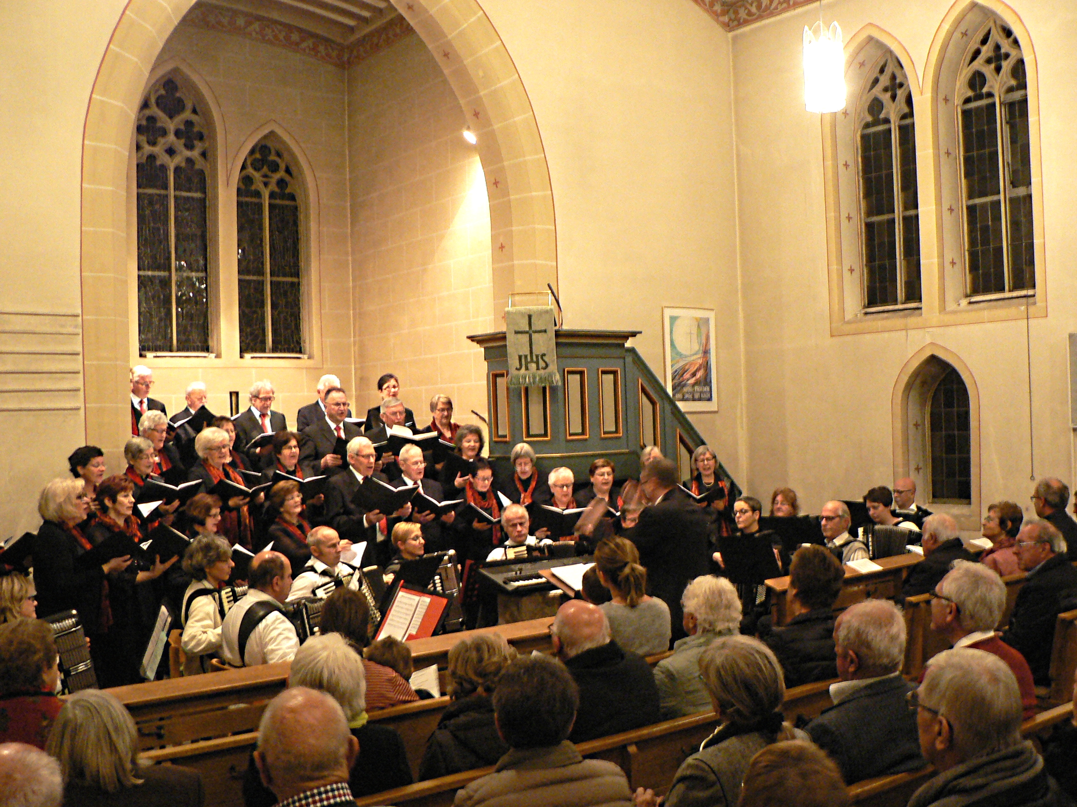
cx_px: 538
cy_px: 404
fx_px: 1120
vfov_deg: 39.7
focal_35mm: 36
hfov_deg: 51.4
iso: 200
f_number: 2.8
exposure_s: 1/6
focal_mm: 6
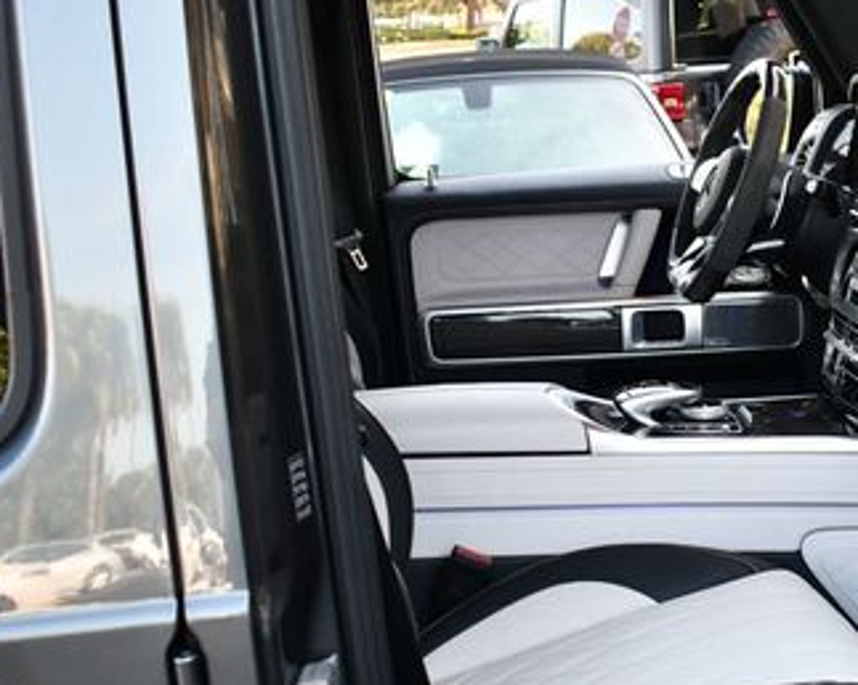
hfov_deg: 27.3
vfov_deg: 22.7
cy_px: 435
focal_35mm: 67
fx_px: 1700
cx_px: 773
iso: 450
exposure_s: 1/250
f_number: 3.5
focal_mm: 18
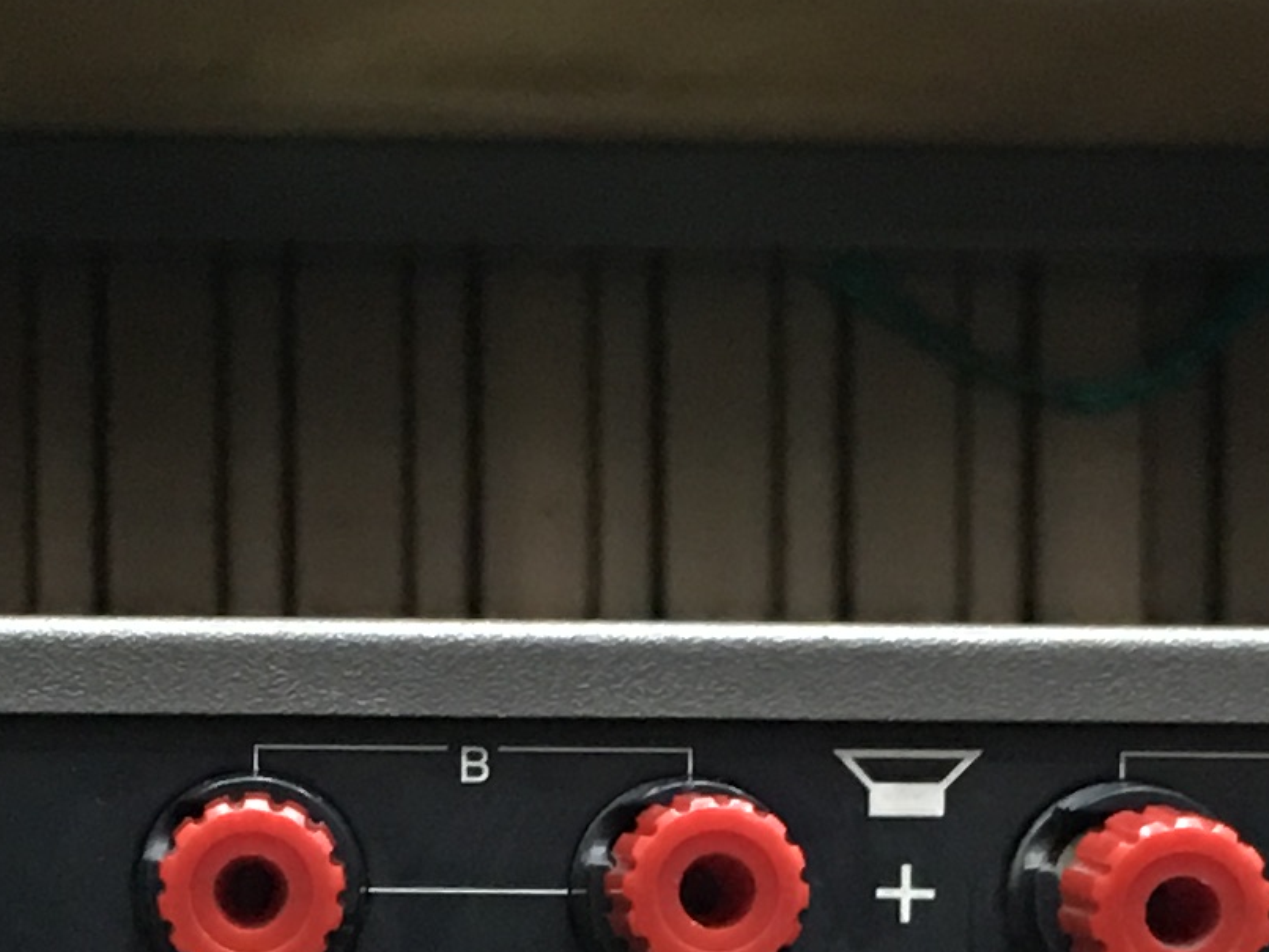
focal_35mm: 145
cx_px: 359
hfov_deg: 13.6
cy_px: 1303
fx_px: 5317
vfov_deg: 10.0
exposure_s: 1/10
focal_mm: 4.15
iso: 100
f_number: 2.2
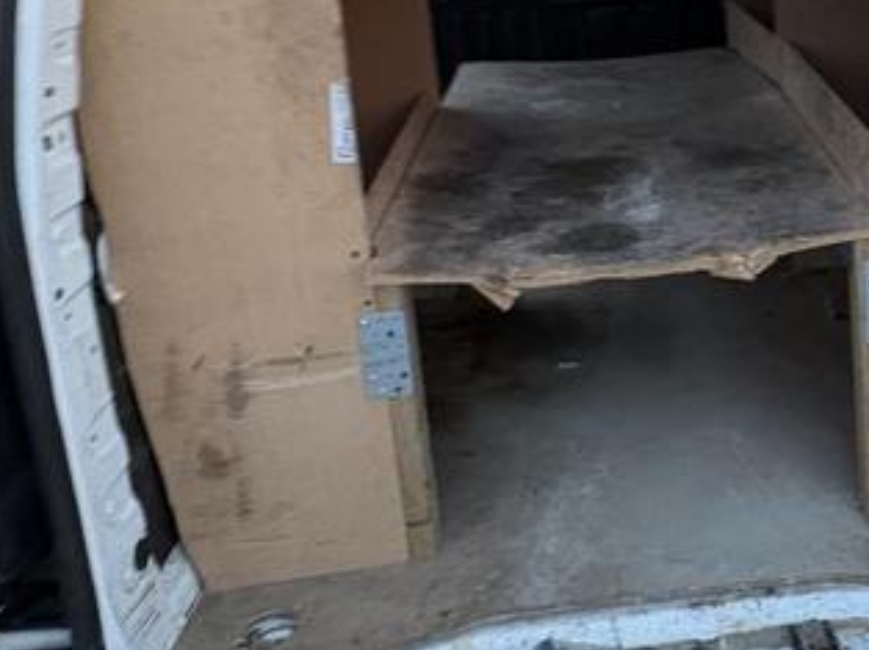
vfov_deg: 35.2
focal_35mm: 40
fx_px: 1003
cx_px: 736
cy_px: 166
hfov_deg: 43.8
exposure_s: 1/60
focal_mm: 2.22
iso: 500
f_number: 2.2
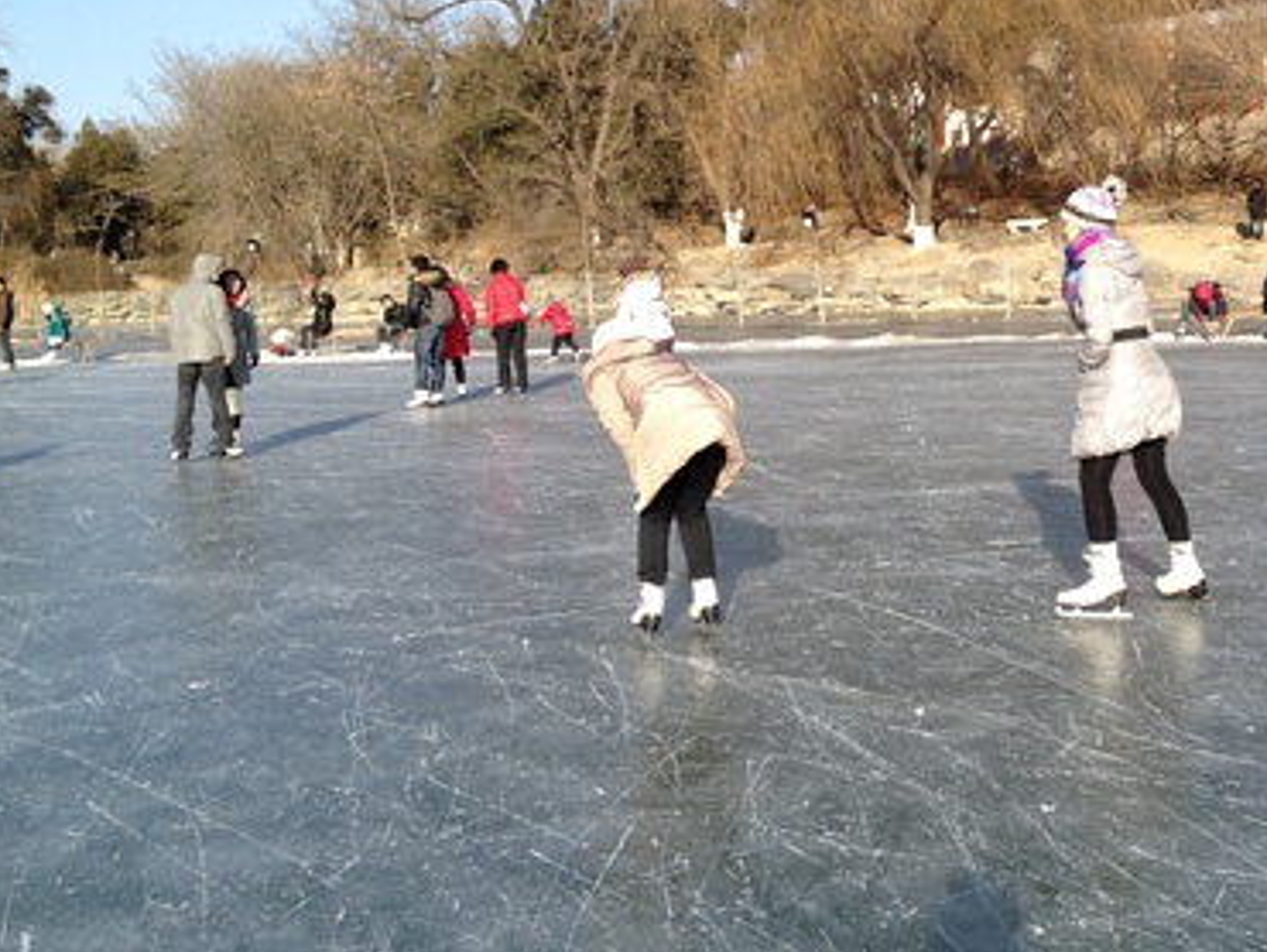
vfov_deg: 27.8
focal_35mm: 52
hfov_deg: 36.2
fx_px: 1905
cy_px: 289
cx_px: 901
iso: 64
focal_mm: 4.28
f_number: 2.4
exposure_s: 1/1255
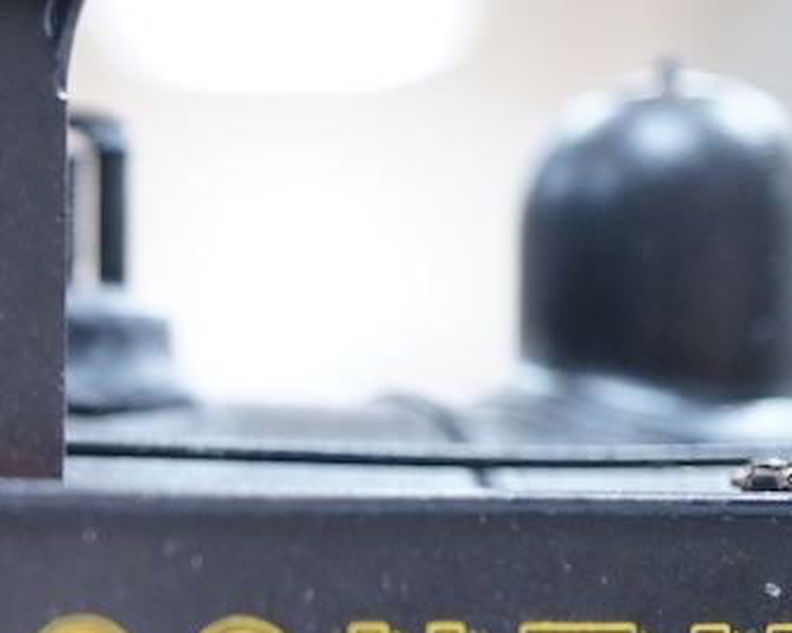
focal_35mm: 142
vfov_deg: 10.8
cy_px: 487
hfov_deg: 13.0
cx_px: -297
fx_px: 3328
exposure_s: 1/100
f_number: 3.5
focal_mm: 30
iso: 2000
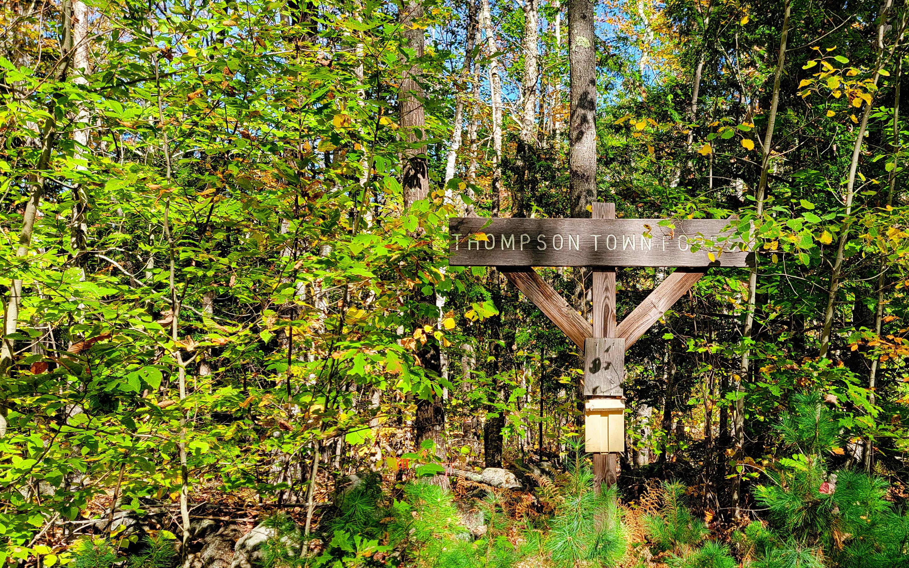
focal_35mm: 35
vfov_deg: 36.2
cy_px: 324
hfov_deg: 54.2
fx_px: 867
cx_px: 608
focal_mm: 6.7
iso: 16
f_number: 1.8
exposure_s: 1/230
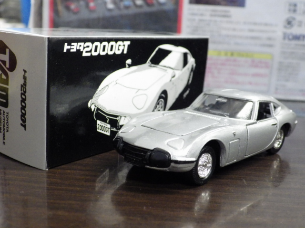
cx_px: 152
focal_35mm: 50
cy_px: 114
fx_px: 441
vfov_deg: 29.1
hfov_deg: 38.2
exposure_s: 1/25
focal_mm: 9
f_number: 3.8
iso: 800
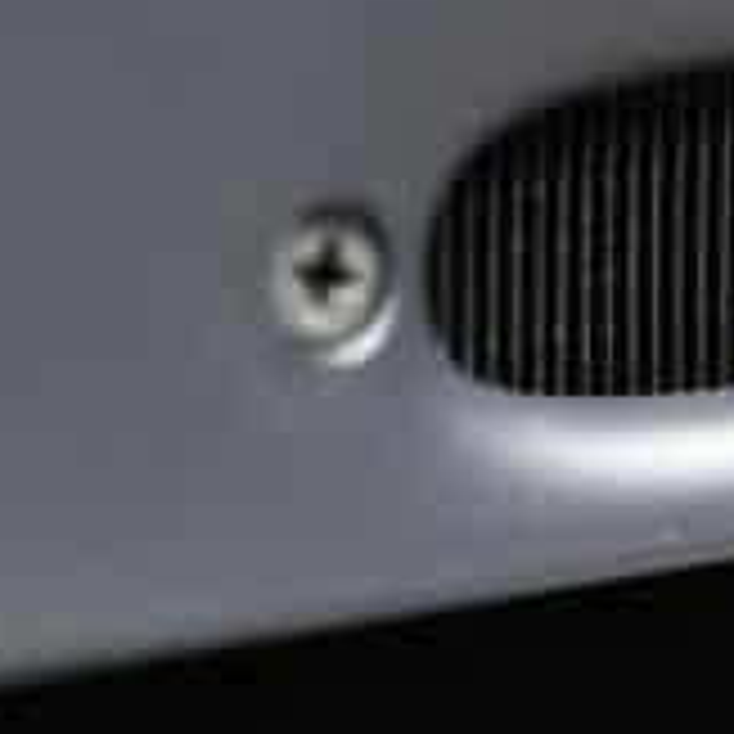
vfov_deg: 8.2
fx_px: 5110
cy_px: 333
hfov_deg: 8.2
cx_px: 739
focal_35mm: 213
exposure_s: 1/30
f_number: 11
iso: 8000
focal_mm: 105
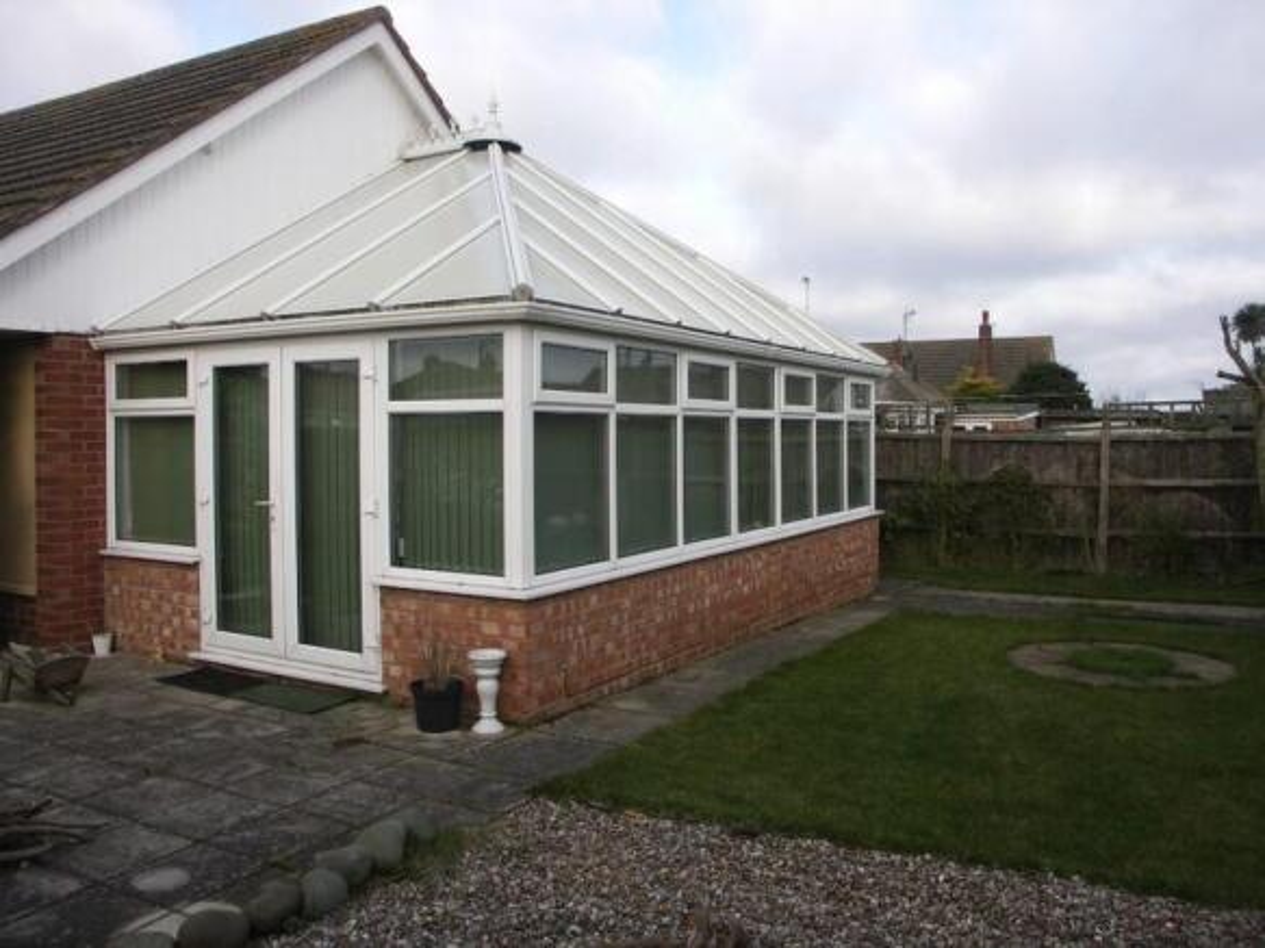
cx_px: 632
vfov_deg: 49.7
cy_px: 474
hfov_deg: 63.5
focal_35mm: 28
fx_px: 1023
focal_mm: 7.2
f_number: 4.5
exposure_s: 1/160
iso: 50
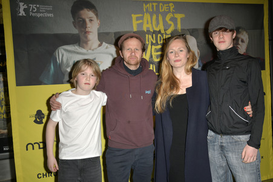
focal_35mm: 38
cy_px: 91
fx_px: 288
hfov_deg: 50.7
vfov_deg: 35.0
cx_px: 136
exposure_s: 1/200
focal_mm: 38
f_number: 5.6
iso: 200
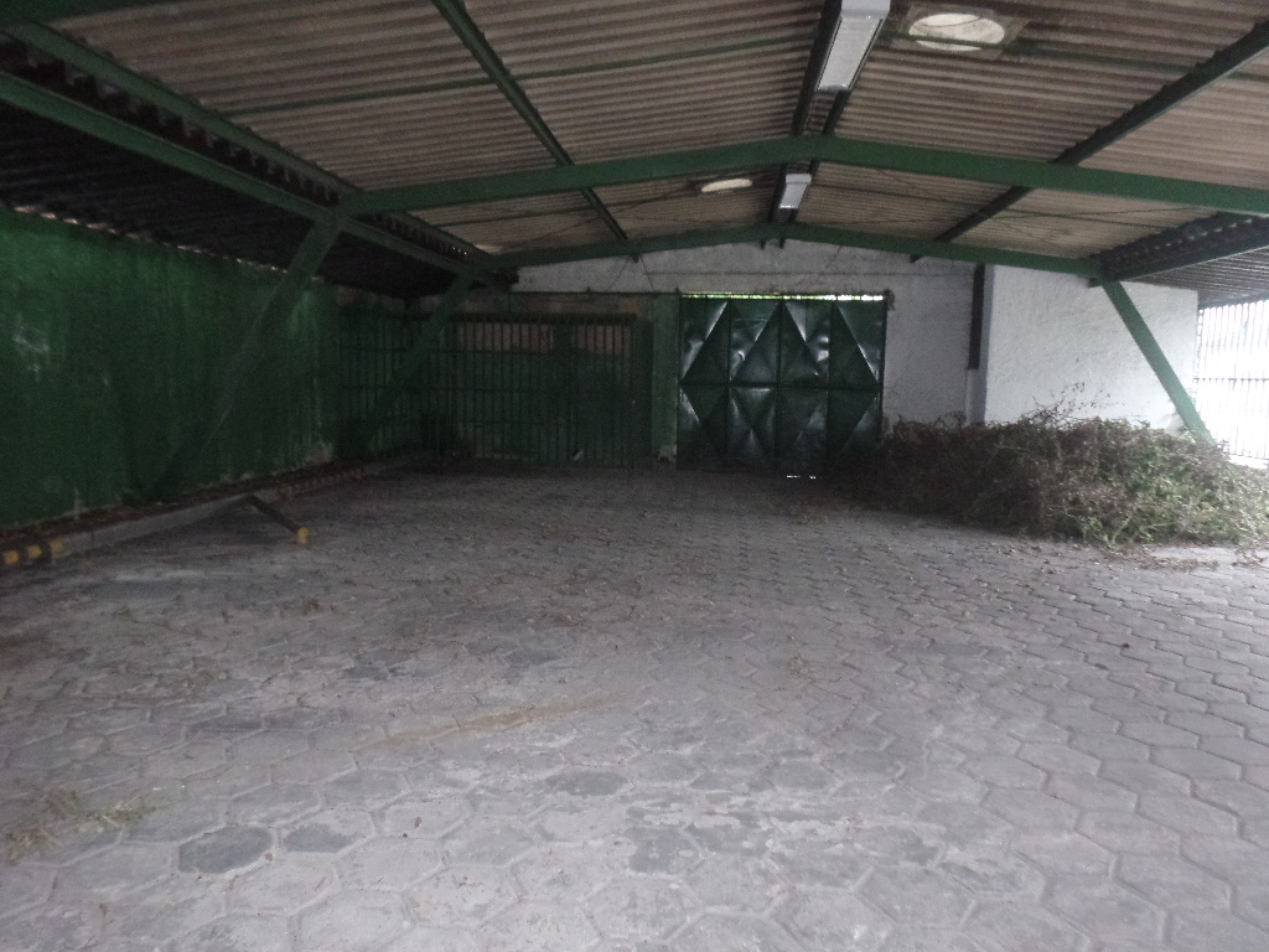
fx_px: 843
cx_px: 634
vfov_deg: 58.9
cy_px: 476
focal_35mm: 23
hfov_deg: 73.9
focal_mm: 4.1
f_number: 2.8
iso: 800
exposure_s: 1/30
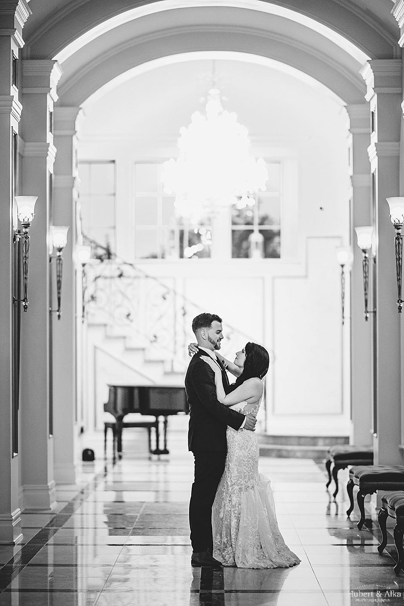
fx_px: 1766
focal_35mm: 105
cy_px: 303
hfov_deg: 13.1
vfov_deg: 19.4
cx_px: 202
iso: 1250
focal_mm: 105
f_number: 1.4
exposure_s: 1/80
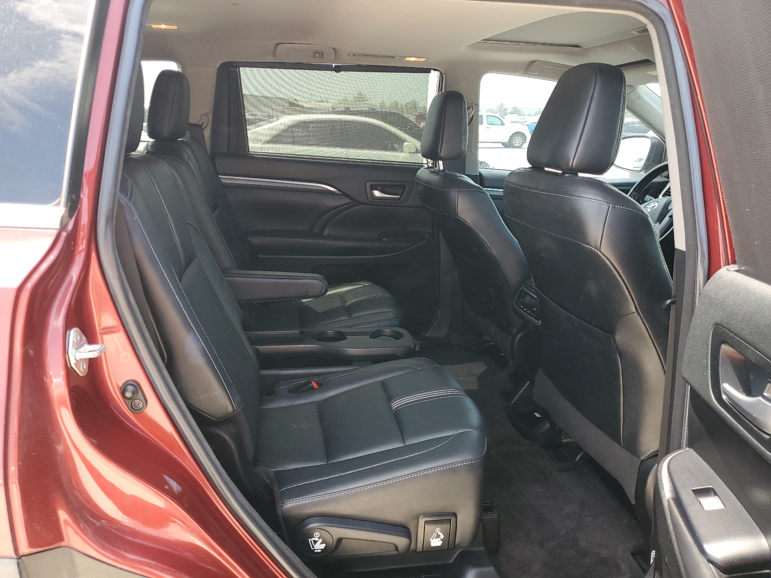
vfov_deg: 53.1
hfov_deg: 67.3
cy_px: 289
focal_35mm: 26
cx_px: 386
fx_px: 579
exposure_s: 1/217
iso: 50
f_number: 1.5
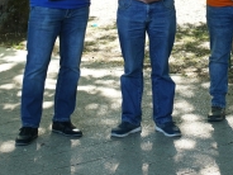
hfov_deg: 15.4
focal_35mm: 128
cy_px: -18
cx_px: 147
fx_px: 862
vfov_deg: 11.4
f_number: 4.5
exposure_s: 1/250
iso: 500
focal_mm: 35
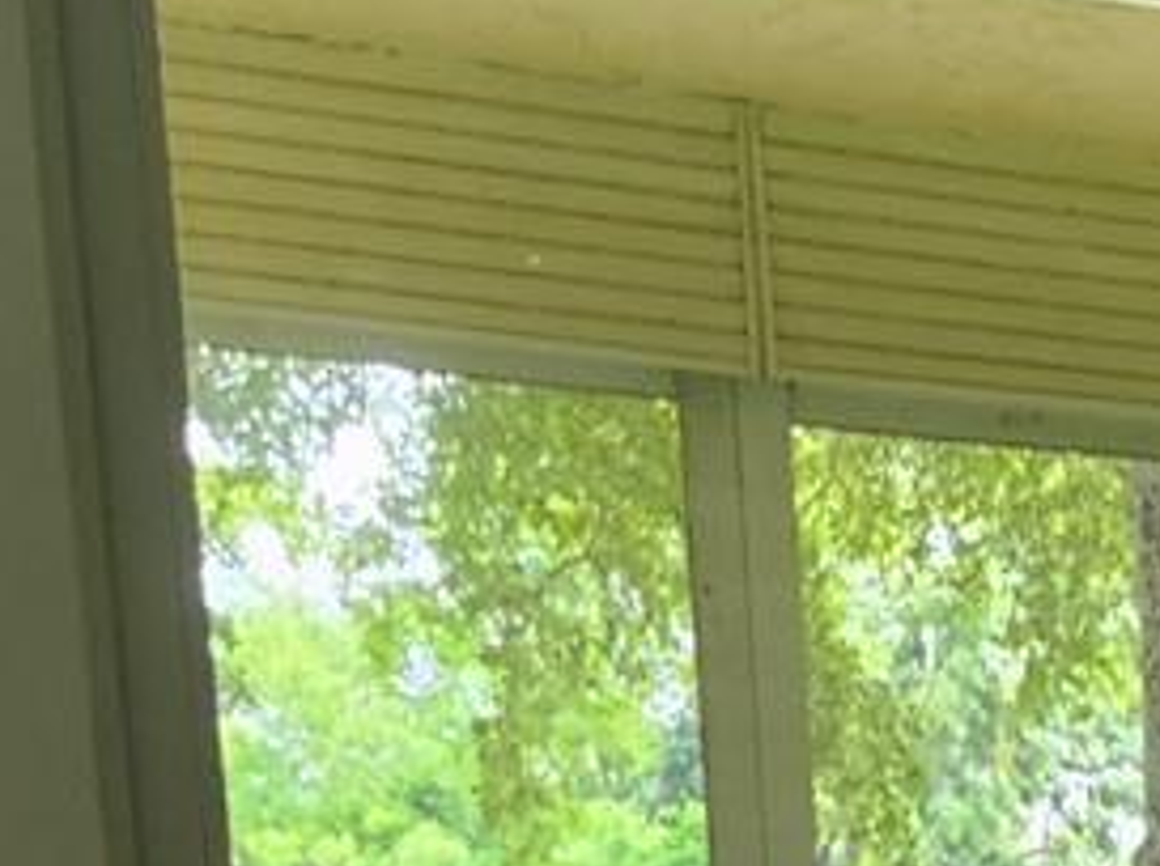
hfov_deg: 12.2
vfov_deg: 9.8
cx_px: 2613
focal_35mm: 135
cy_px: 2033
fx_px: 4518
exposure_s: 1/120
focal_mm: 5.4
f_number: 1.8
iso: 100
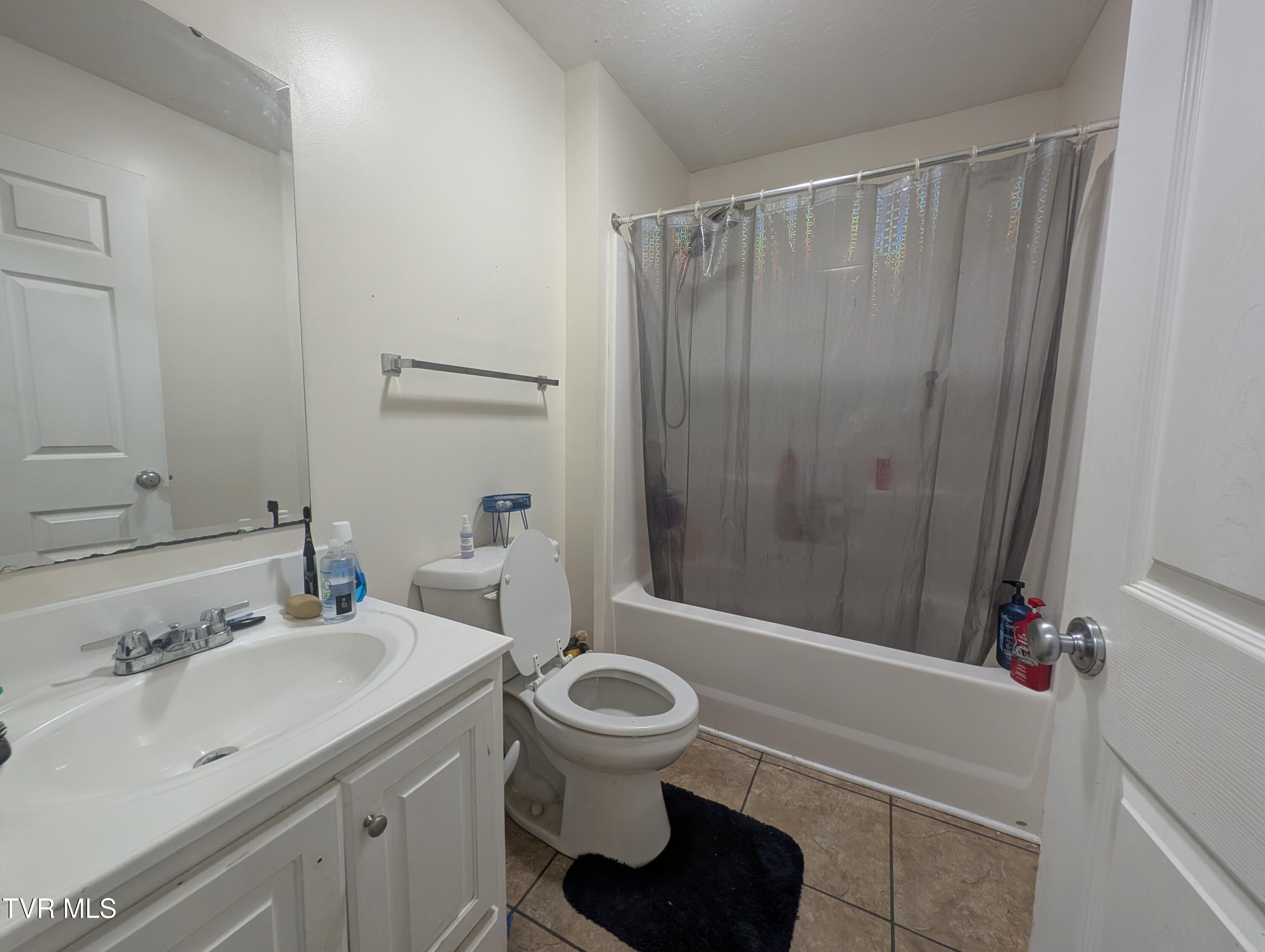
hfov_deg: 110.5
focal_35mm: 12
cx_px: 632
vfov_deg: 94.6
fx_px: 439
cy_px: 476
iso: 351
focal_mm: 2.23
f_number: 1.95
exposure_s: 1/60
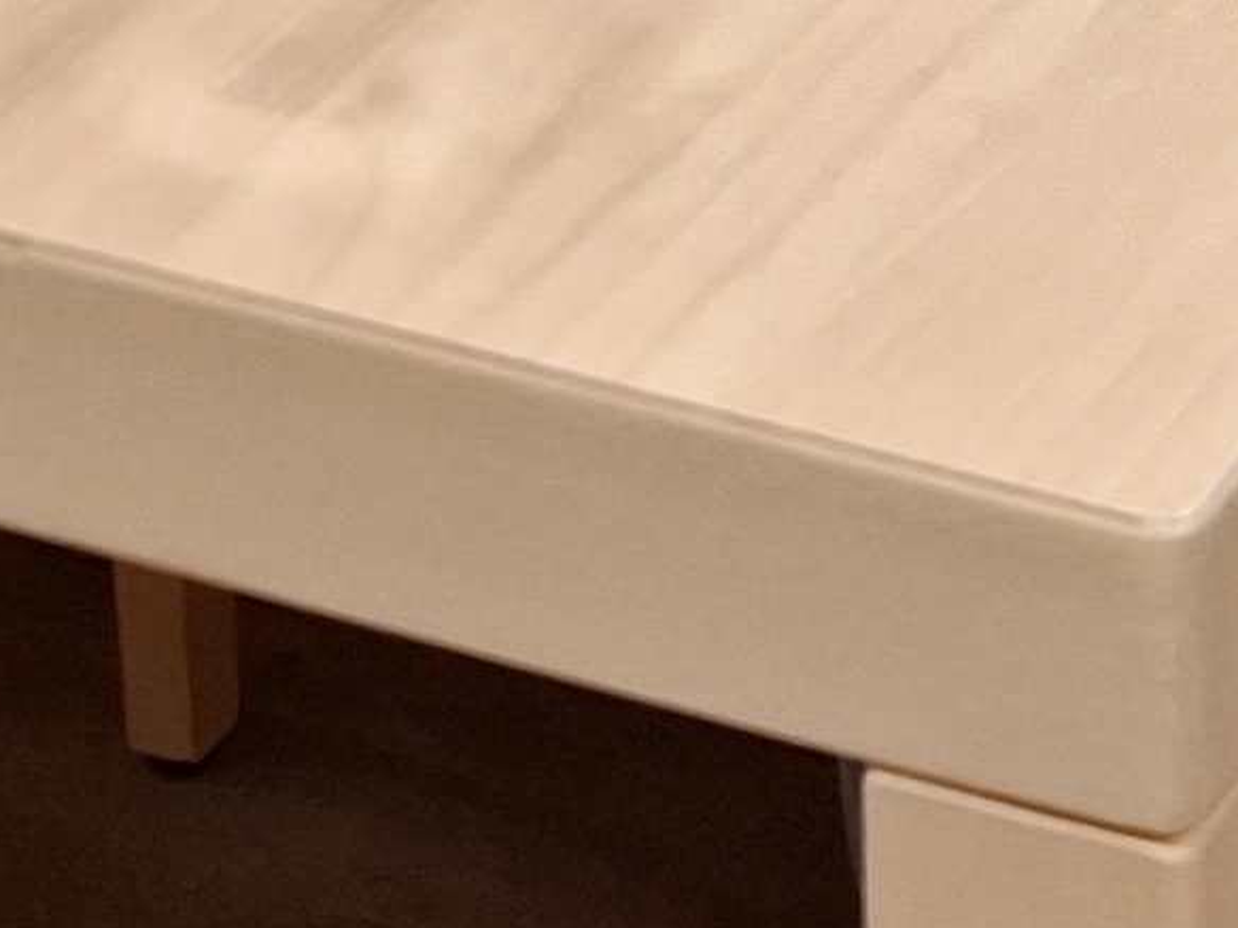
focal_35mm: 161
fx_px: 5757
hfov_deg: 11.7
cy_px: -1340
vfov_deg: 8.4
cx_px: 1852
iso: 320
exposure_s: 1/50
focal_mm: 5.54
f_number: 1.8
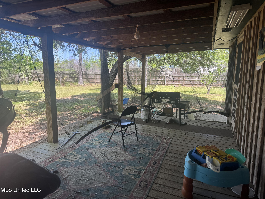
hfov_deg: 71.6
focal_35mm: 24
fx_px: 184
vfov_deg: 56.8
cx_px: 132
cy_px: 100
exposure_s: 1/392
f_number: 1.78
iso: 80
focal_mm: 6.76
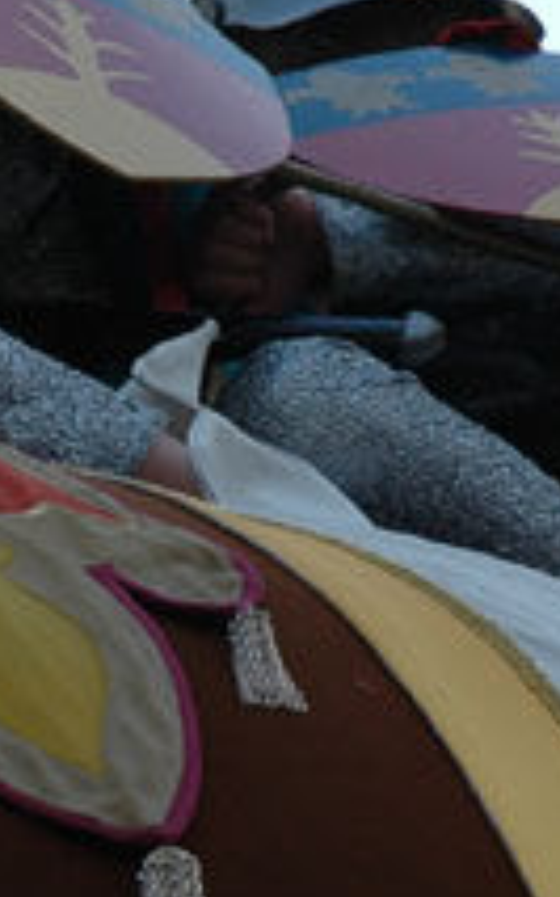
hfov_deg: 3.3
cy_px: 522
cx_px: 316
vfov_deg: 5.2
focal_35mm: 402
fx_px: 9823
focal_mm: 70
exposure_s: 1/100
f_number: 8
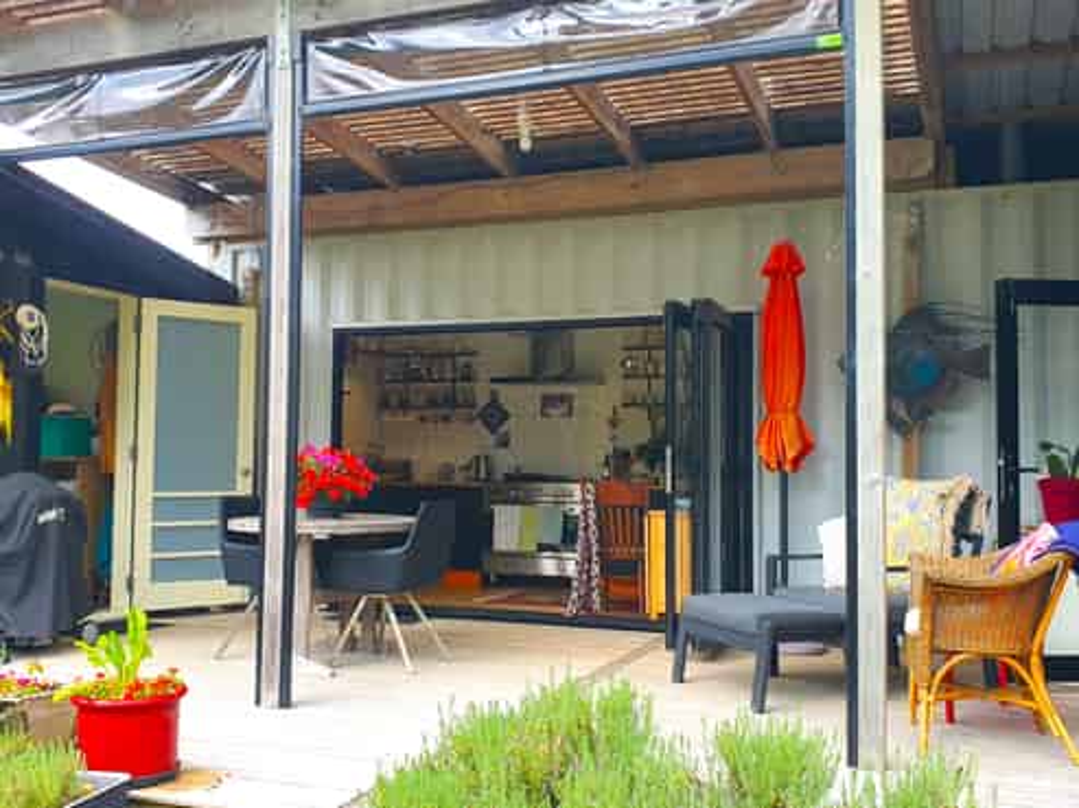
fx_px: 810
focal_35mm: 26
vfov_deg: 53.0
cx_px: 540
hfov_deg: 67.3
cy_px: 404
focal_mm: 4.3
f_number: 2.4
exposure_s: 1/220
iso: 50
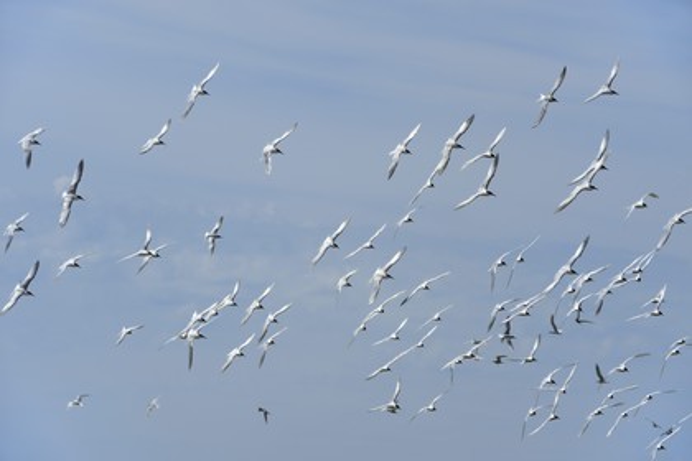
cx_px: 346
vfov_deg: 6.9
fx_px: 3844
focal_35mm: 200
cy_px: 230
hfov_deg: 10.3
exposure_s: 1/640
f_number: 11
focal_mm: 200
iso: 200
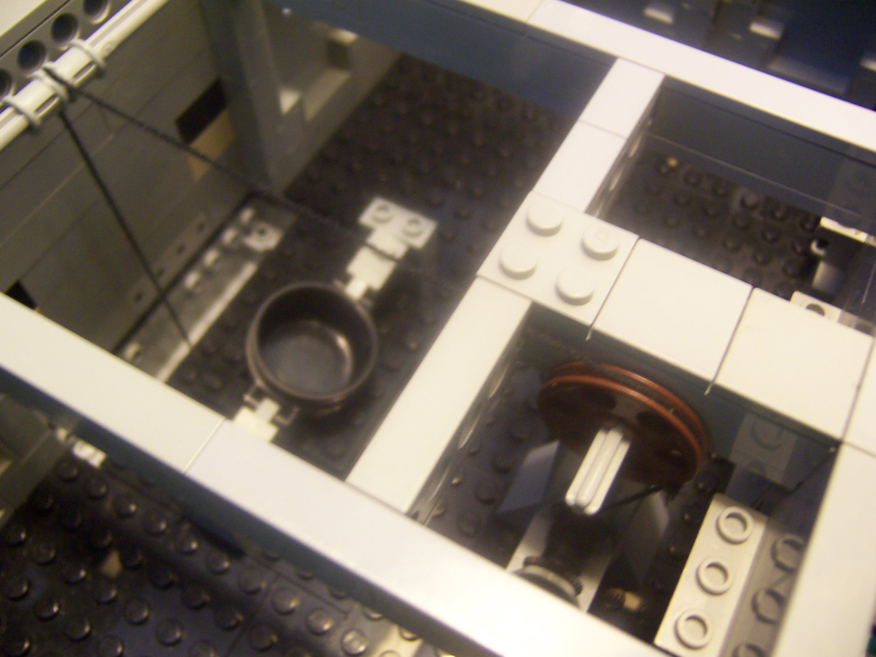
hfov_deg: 55.4
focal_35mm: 33
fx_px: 835
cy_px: 328
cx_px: 438
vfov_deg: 42.9
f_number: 2.8
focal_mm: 5.5
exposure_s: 1/8
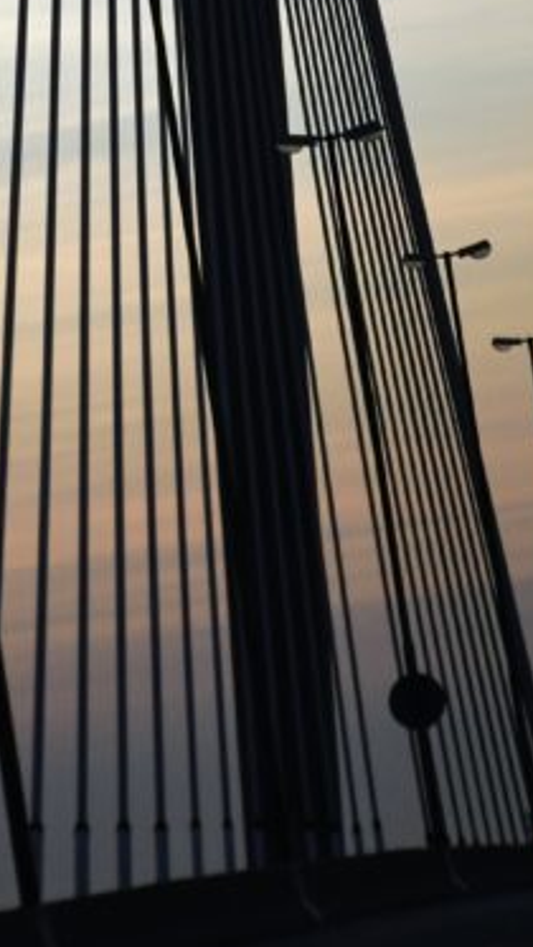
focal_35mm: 431
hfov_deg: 2.8
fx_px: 10822
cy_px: 217
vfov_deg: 5.0
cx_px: 76
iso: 800
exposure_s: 1/800
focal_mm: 100
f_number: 5.6
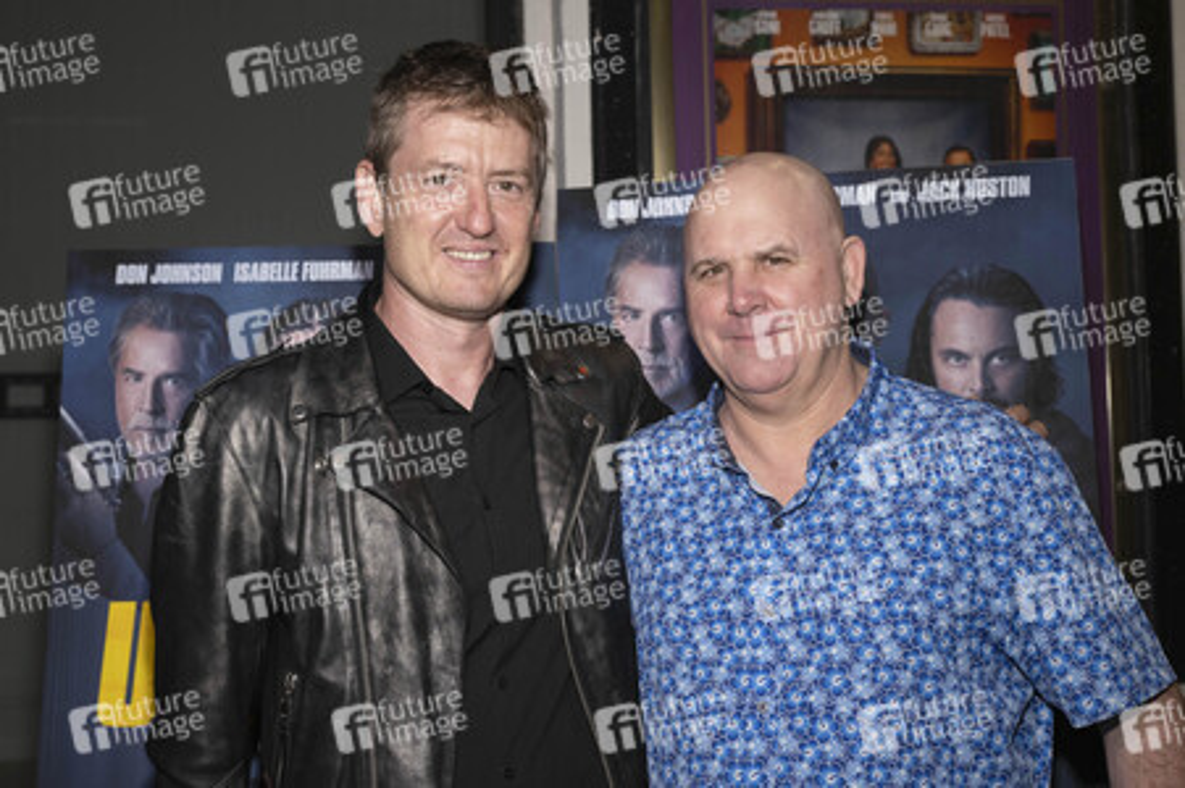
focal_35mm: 46
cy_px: 394
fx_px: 1513
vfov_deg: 29.2
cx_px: 592
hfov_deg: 42.8
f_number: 5.6
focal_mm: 46
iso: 800
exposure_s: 1/200
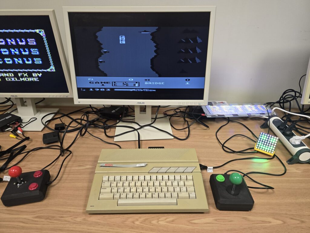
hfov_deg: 73.9
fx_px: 206
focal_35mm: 23
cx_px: 155
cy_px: 116
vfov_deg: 58.9
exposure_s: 1/100
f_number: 1.7
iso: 200
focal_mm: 6.3
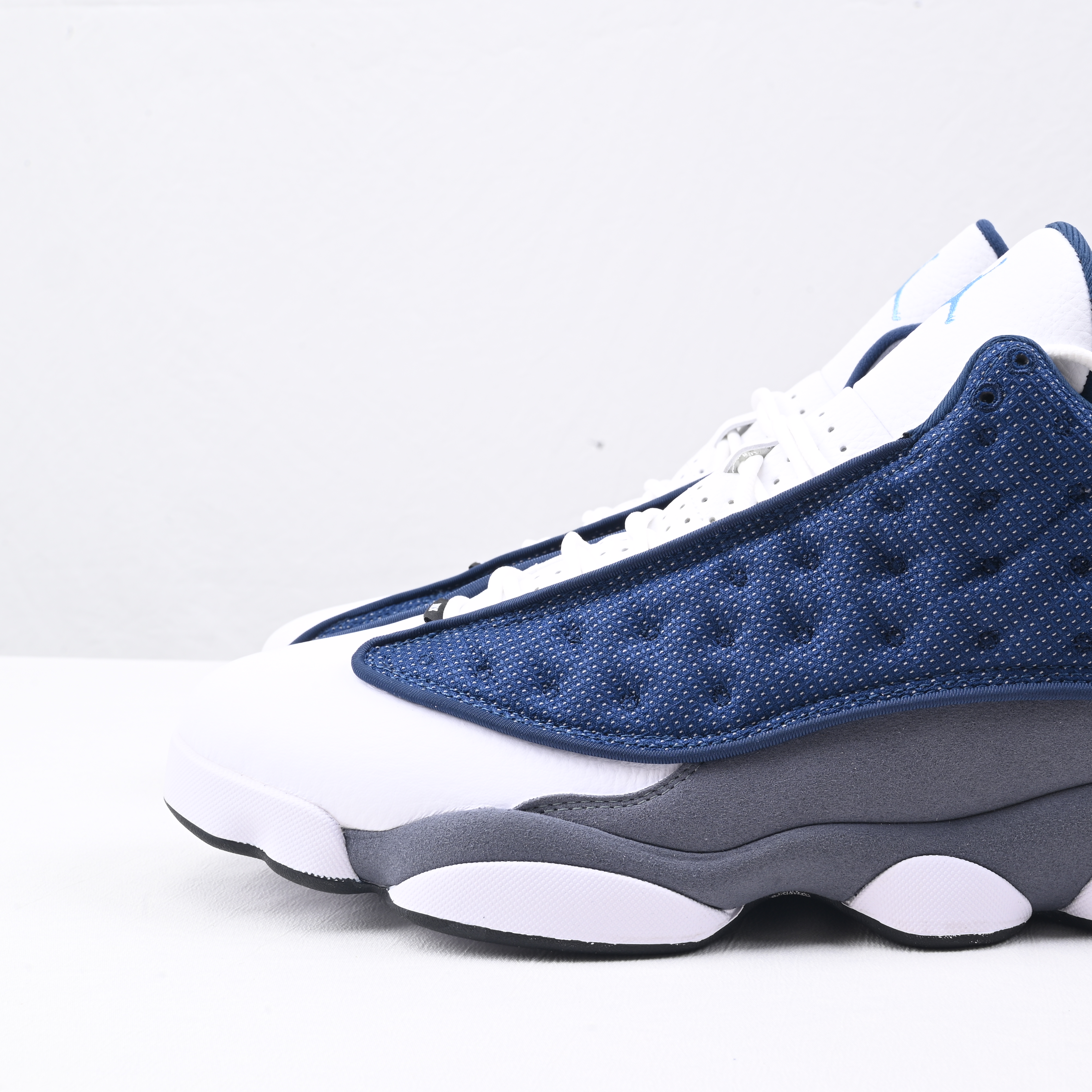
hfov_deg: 33.2
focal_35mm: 51
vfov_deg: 33.4
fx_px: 1820
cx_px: 697
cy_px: 546
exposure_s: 1/2
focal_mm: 40
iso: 100
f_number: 16
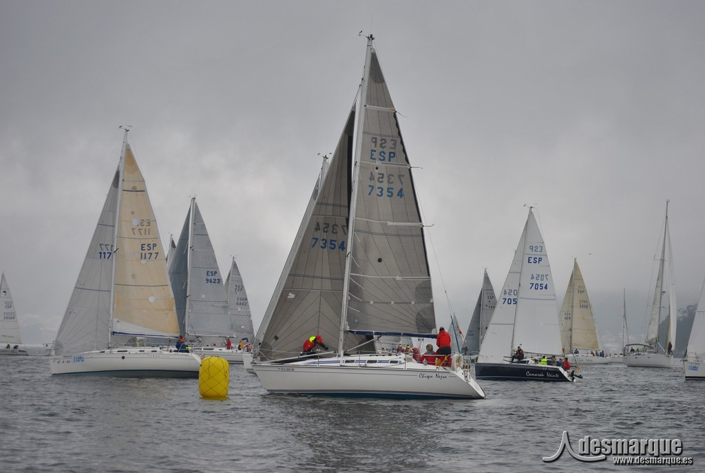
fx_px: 1825
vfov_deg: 14.8
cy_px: 236
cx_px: 352
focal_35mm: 93
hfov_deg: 21.9
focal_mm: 62
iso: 200
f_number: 4.5
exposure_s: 1/320
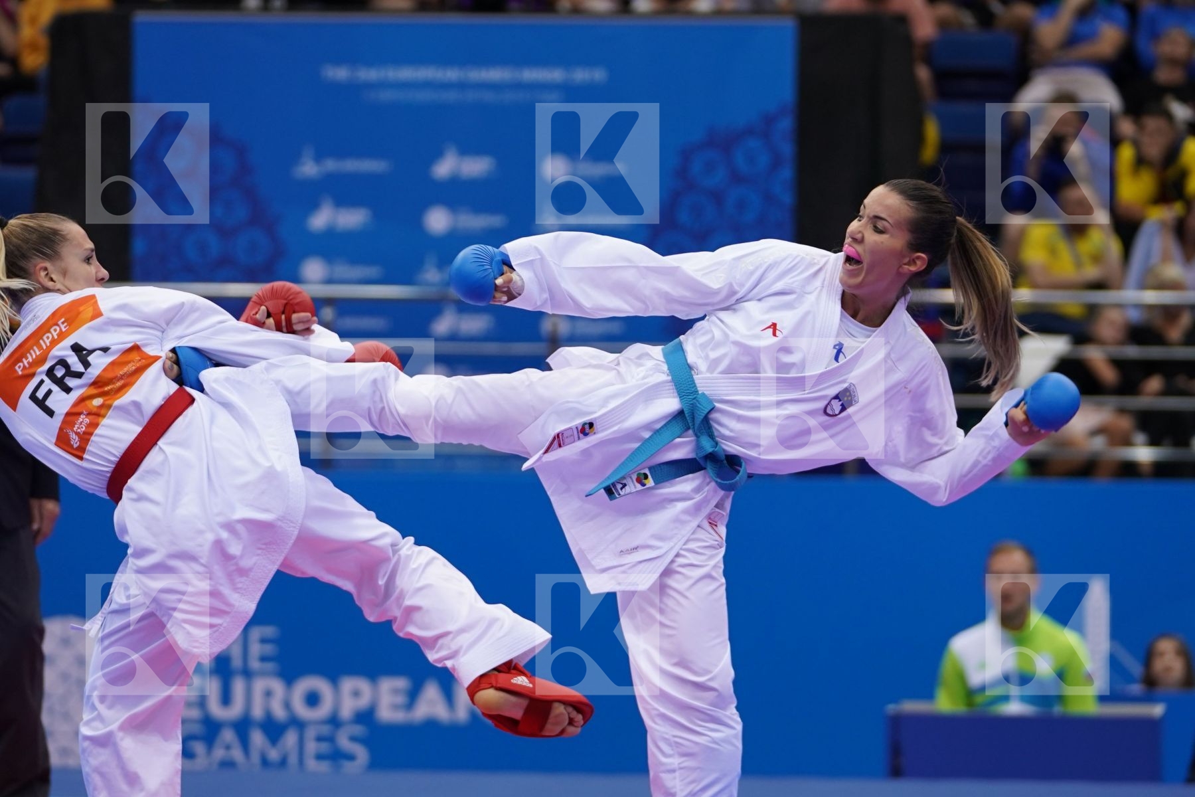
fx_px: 6871
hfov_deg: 9.9
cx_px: 598
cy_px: 398
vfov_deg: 6.6
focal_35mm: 207
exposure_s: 1/800
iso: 800
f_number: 2.8
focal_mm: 138
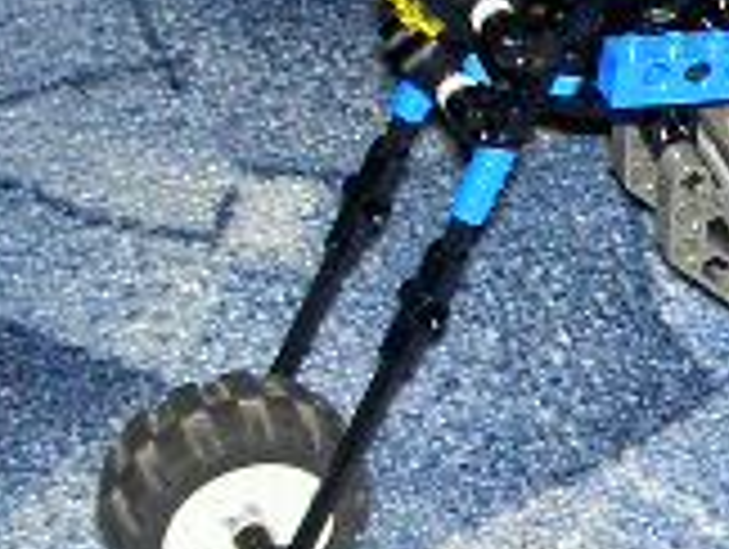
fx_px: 3248
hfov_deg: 12.5
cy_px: 153
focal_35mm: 154
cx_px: 878
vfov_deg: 9.6
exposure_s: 1/59.5
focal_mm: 8
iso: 100
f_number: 2.8
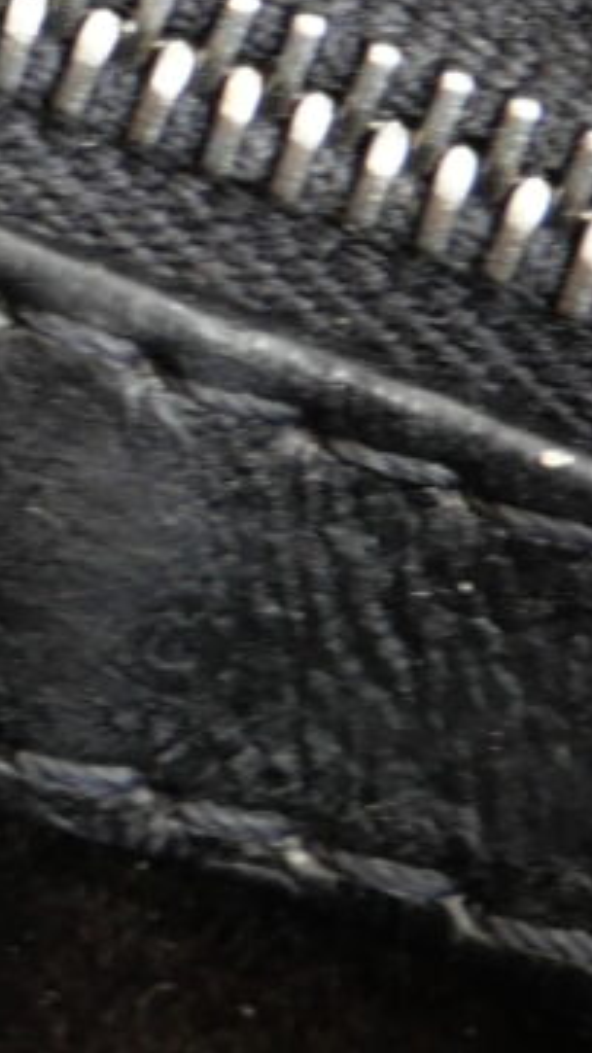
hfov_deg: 4.6
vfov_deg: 8.2
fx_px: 6895
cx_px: -1362
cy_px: -1208
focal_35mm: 247
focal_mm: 16
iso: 200
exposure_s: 1/60
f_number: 4
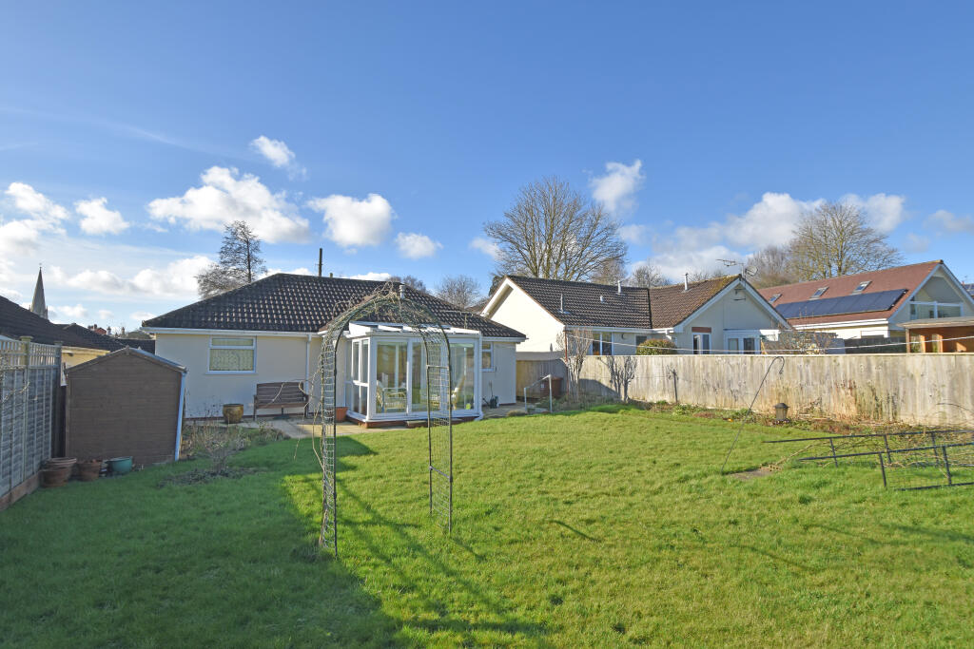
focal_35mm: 20
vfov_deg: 63.2
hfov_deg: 85.4
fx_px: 528
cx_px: 487
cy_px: 324
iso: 140
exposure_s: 1/250
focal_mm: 13
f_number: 8
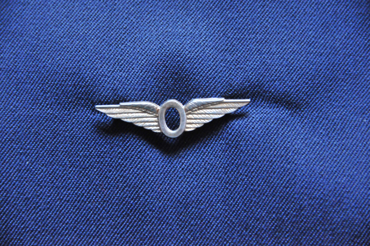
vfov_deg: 4.6
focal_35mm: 300
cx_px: 185
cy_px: 123
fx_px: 3080
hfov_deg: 6.9
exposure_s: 1/30
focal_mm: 200
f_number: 5.6
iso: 3200
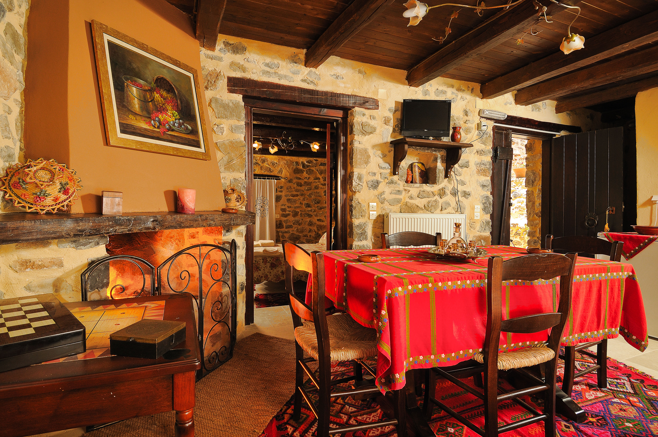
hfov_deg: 90.1
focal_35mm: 18
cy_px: 218
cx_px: 329
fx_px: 329
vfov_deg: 67.2
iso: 200
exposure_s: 1/60
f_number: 8
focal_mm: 12
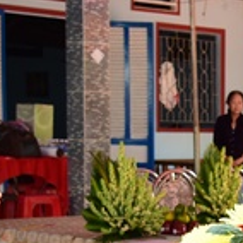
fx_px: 1048
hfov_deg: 12.4
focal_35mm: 132
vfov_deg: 13.1
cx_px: 394
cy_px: 233
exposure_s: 1/60
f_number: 5.6
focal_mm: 34
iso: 250
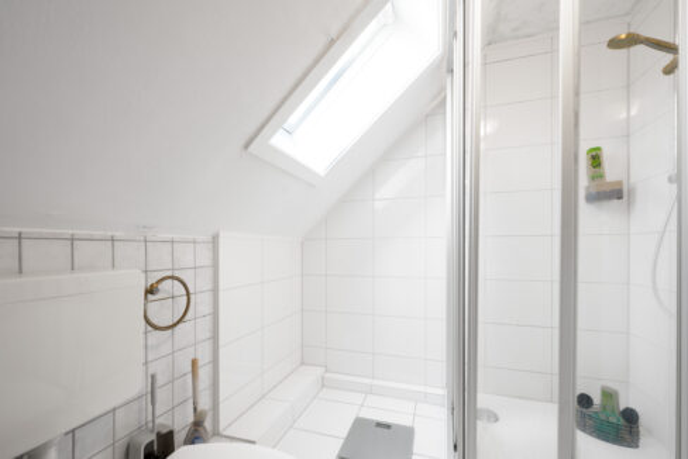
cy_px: 230
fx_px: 287
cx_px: 344
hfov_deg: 100.4
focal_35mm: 15
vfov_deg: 77.4
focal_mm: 15
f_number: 9
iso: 200
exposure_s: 1/15
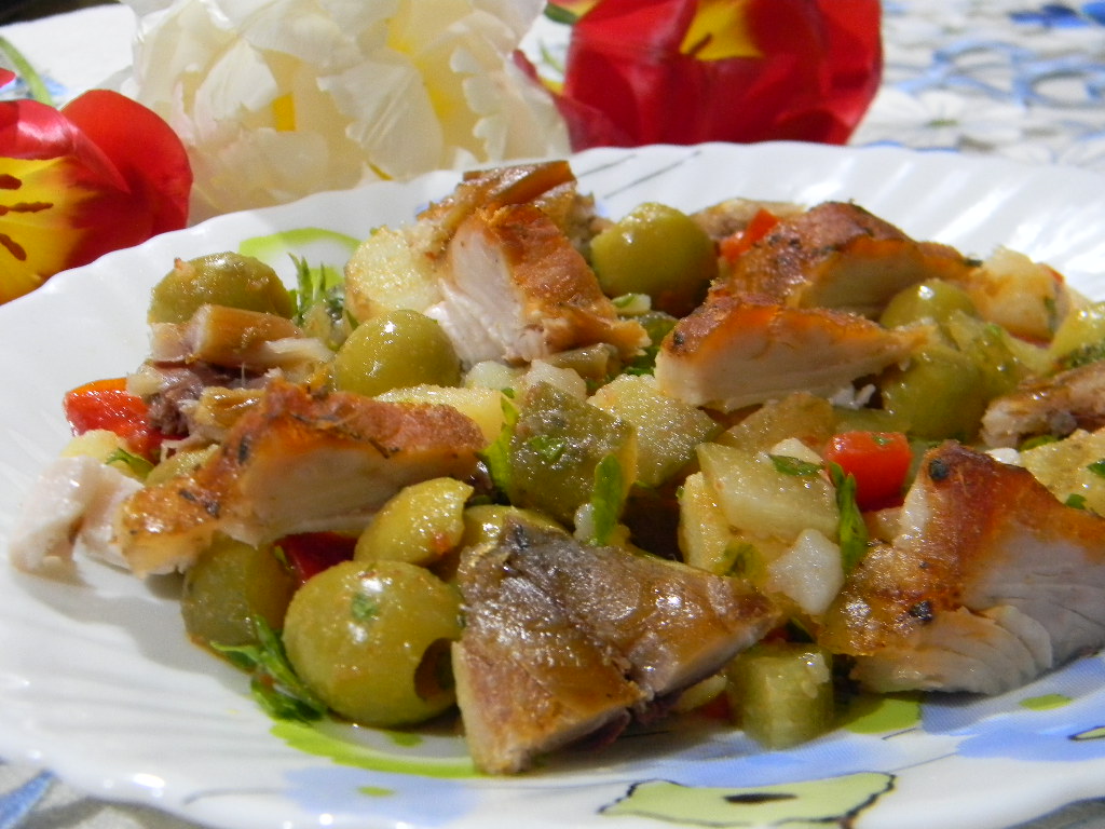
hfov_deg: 40.4
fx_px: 1500
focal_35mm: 47
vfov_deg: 30.9
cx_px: 552
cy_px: 414
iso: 400
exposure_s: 1/11.2
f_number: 3.9
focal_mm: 8.6
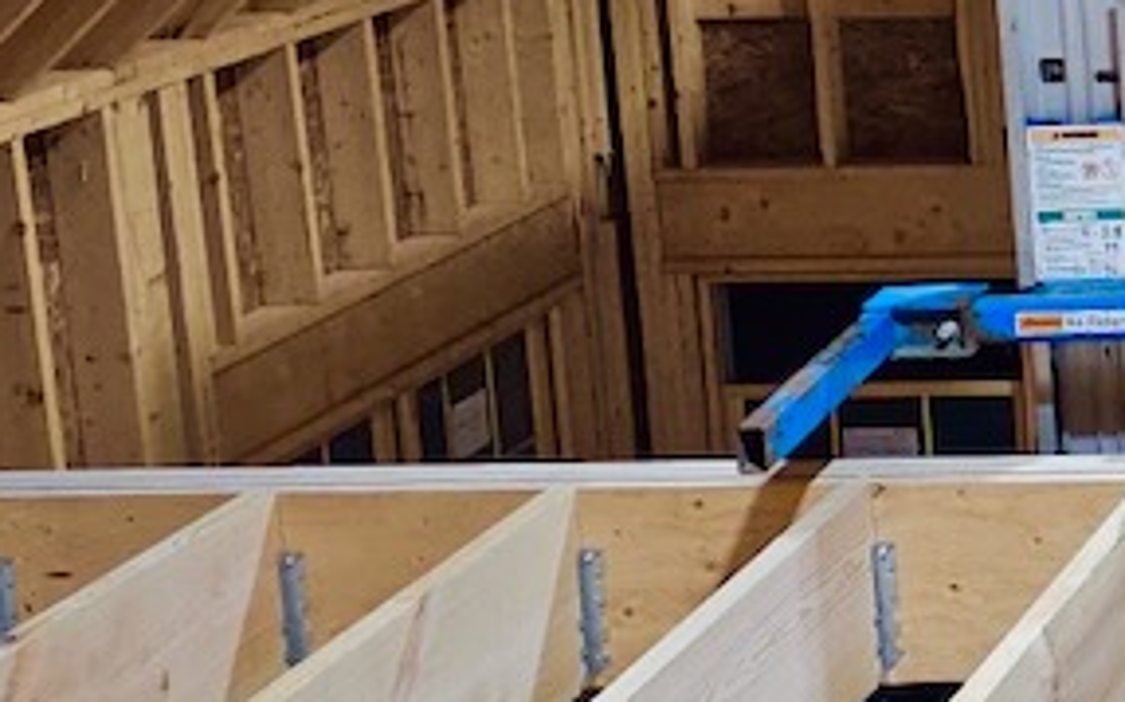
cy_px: 137
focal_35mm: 119
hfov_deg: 15.2
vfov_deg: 11.0
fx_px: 3646
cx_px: 2007
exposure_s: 1/120
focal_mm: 6.3
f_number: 1.7
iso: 200
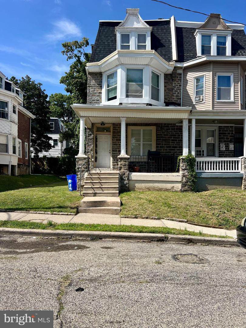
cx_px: 123
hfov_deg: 53.1
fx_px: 246
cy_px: 164
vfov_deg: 67.3
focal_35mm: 26
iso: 50
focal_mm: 5.7
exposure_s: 1/3968
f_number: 1.5
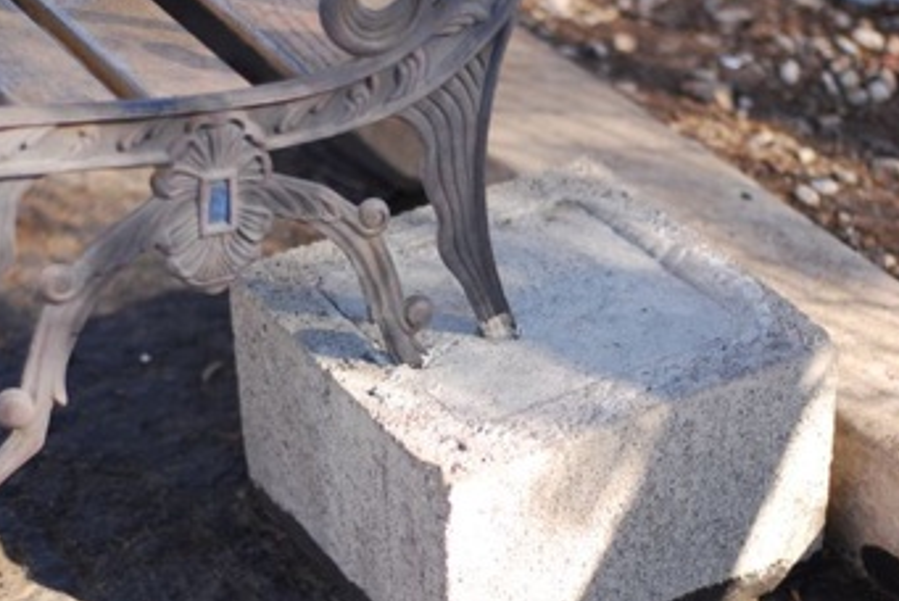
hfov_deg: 23.1
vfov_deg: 15.6
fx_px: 2199
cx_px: 380
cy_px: 322
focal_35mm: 88
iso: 100
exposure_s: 1/500
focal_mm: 50
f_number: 2
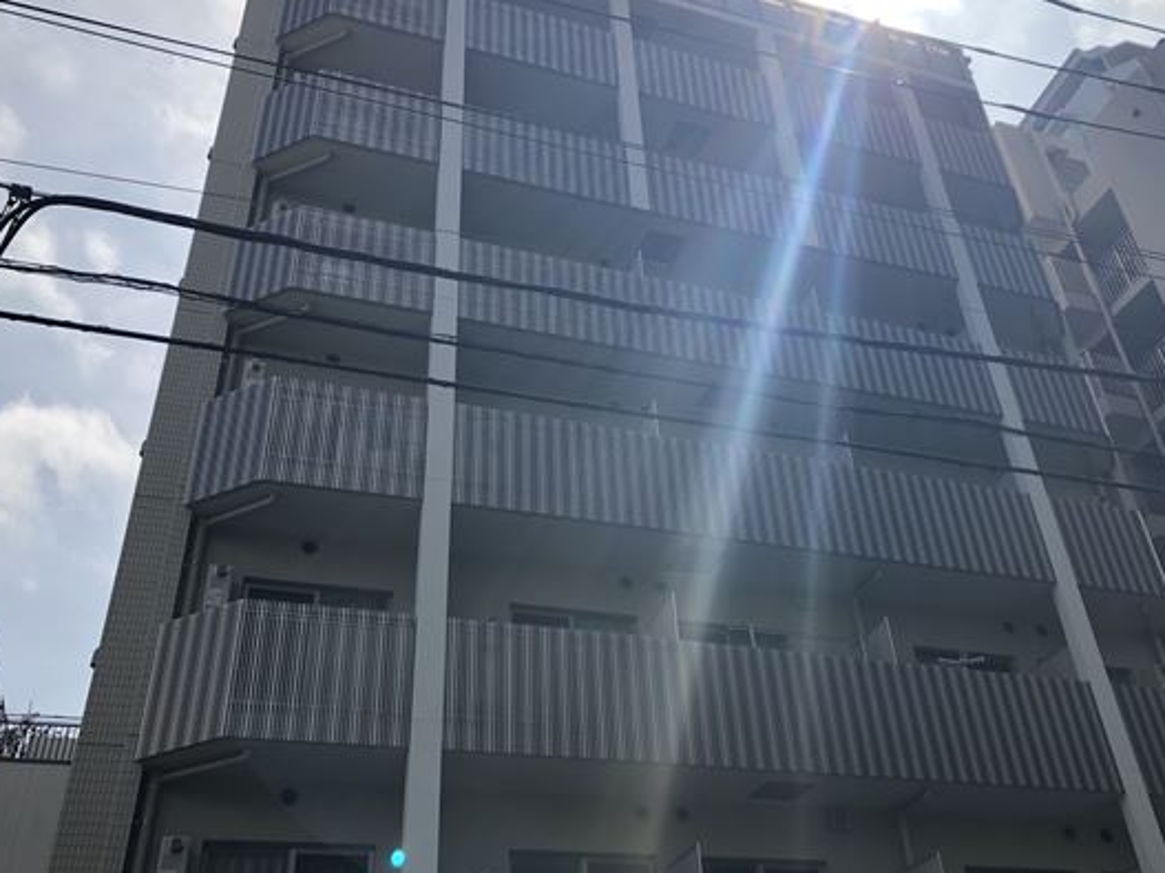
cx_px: 641
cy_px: 387
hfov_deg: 53.9
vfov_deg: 41.7
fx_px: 1144
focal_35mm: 34
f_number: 1.8
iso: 25
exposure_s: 1/3247
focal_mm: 3.99
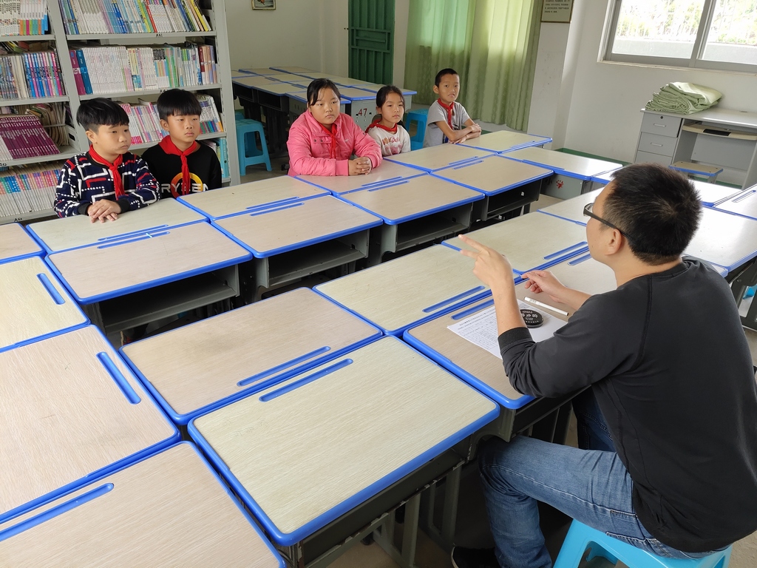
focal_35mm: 30
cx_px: 378
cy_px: 284
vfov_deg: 46.8
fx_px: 656
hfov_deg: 60.0
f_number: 1.8
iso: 125
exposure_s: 1/100
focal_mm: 4.35
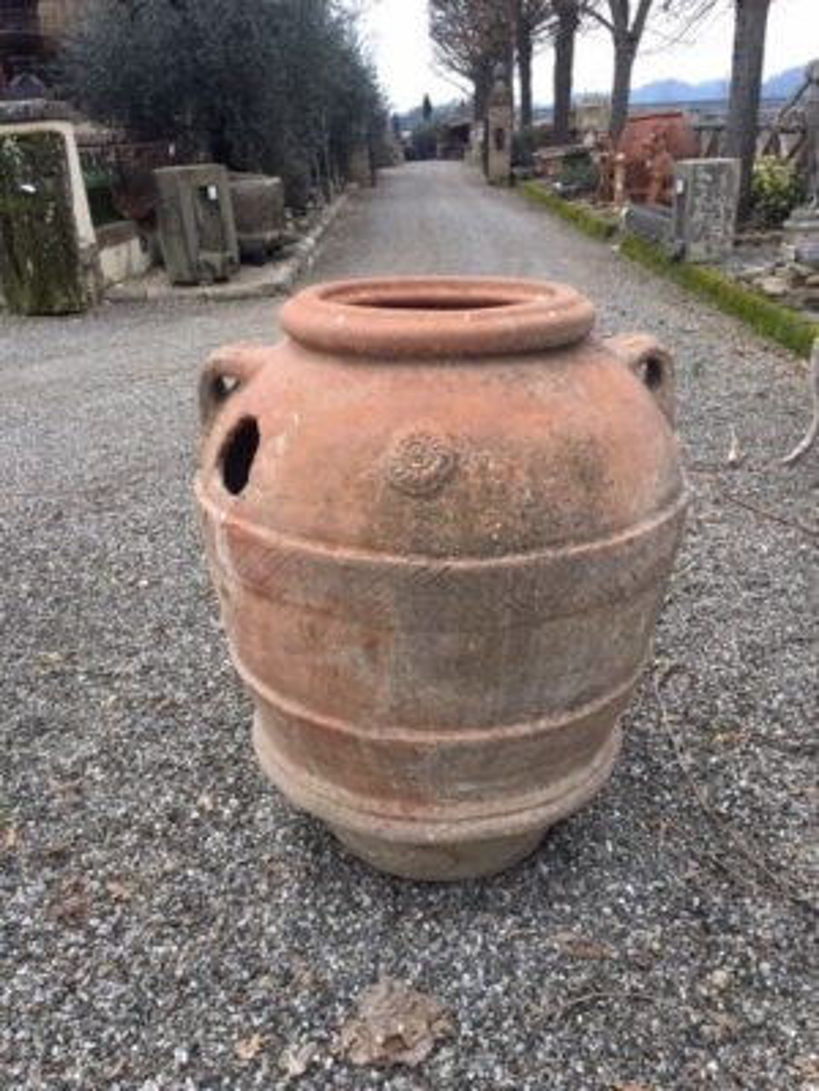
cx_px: 410
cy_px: 546
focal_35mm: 29
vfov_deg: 61.7
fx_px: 915
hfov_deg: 48.2
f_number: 2.2
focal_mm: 4.15
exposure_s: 1/100
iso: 25
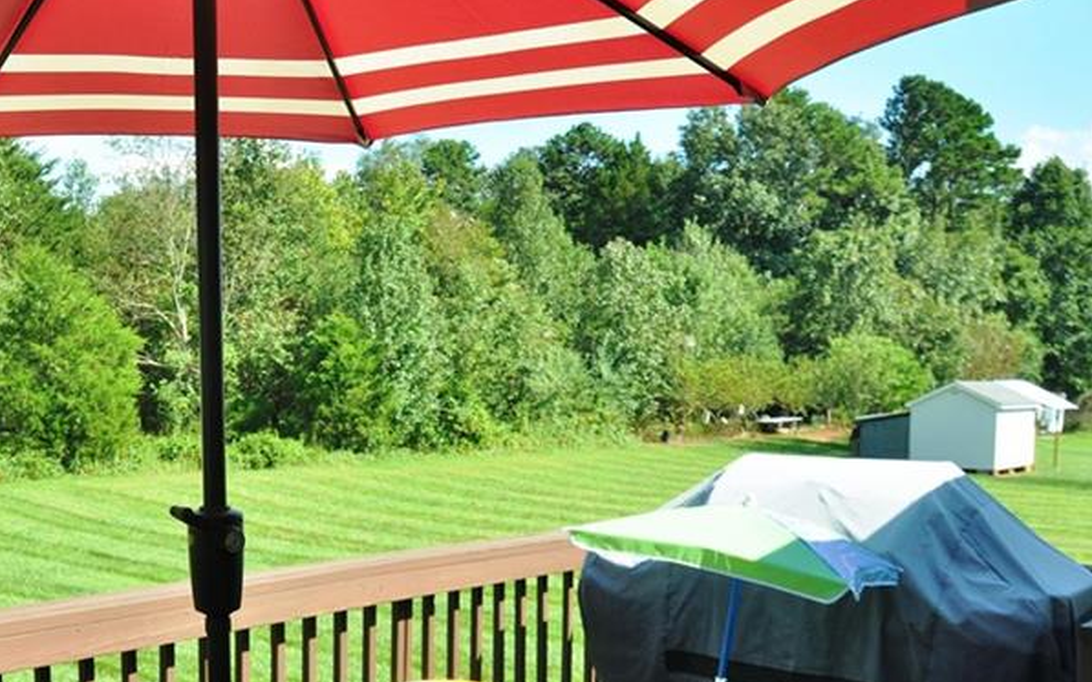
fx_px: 2258
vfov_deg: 17.1
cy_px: 526
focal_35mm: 76
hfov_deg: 27.0
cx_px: 362
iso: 200
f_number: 8
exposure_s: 1/250
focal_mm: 29
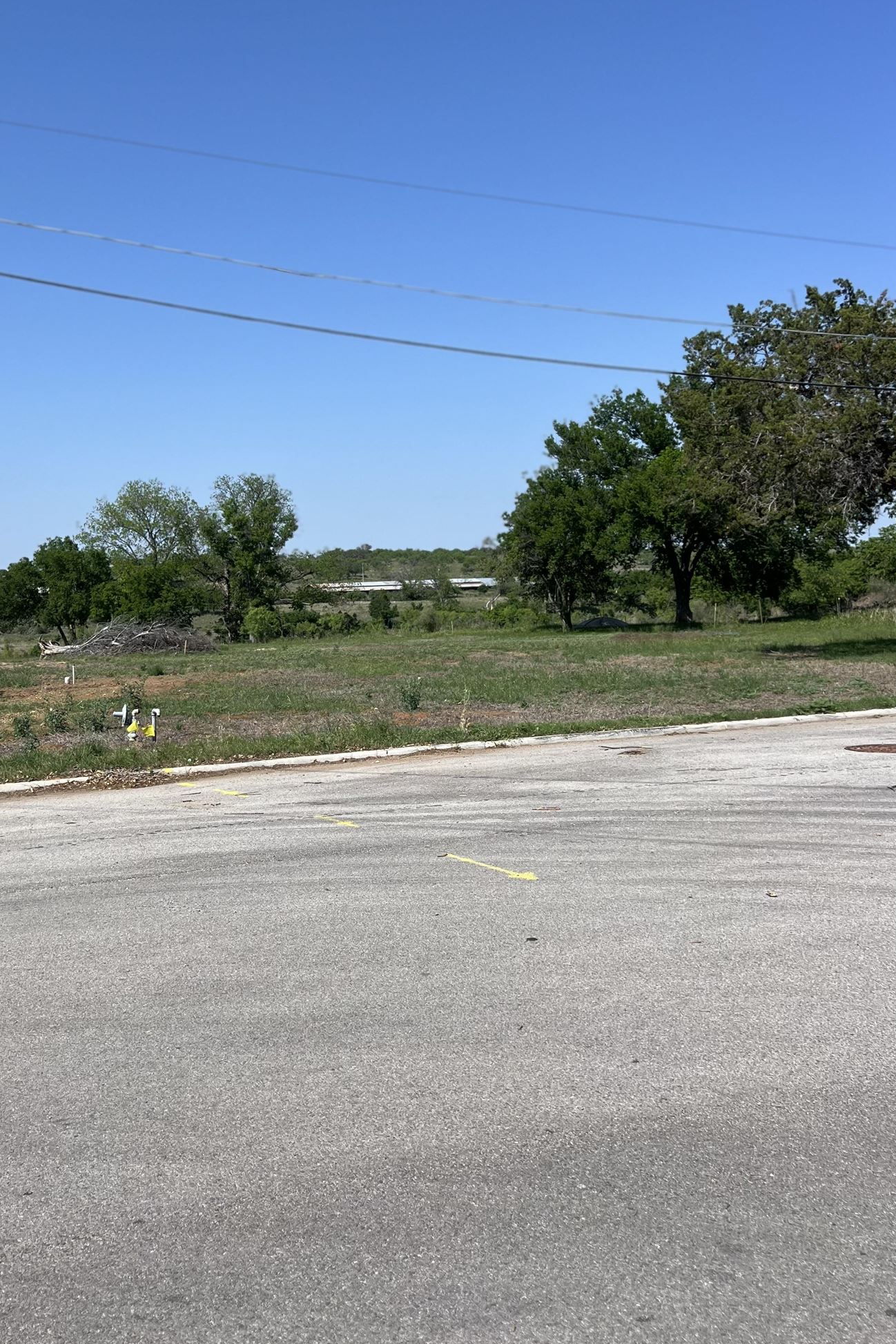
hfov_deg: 40.8
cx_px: 331
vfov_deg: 58.5
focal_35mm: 32
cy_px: 579
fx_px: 1195
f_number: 1.5
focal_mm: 5.7
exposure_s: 1/5587
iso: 50
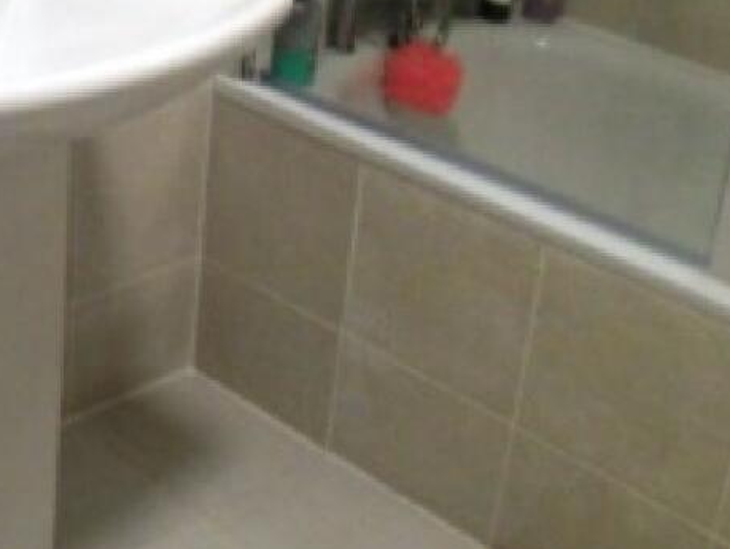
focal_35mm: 78
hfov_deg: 24.0
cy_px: 162
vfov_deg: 18.8
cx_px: 16
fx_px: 1646
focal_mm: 6.2
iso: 240
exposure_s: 1/15
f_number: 2.8
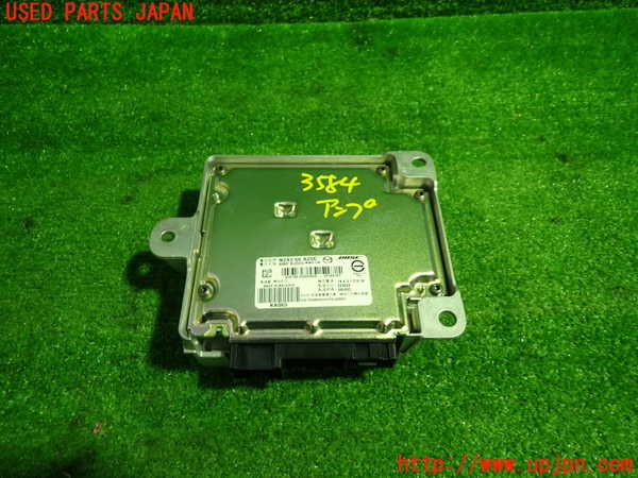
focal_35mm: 25
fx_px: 461
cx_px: 319
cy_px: 239
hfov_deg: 69.4
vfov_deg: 54.9
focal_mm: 4.5
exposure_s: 1/40
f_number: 2
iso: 200
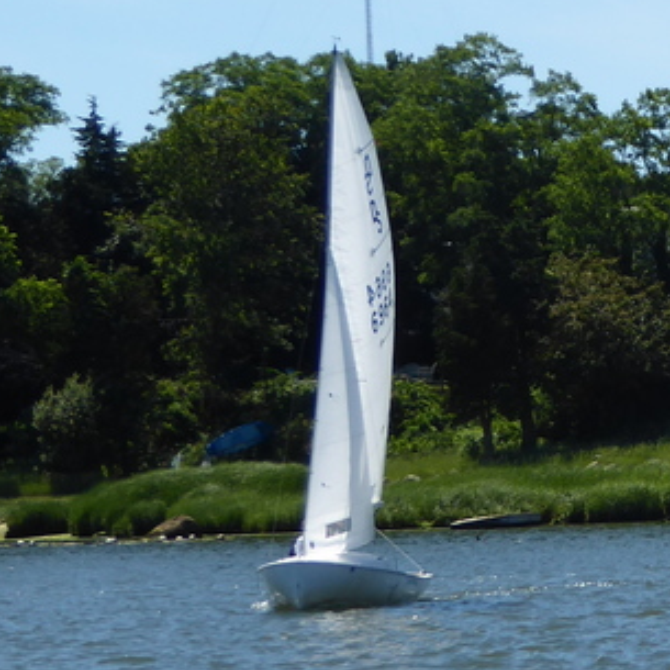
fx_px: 5518
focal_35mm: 252
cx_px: 822
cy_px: 303
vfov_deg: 6.9
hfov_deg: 6.9
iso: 80
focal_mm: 14.1
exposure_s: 1/500
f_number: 4.7
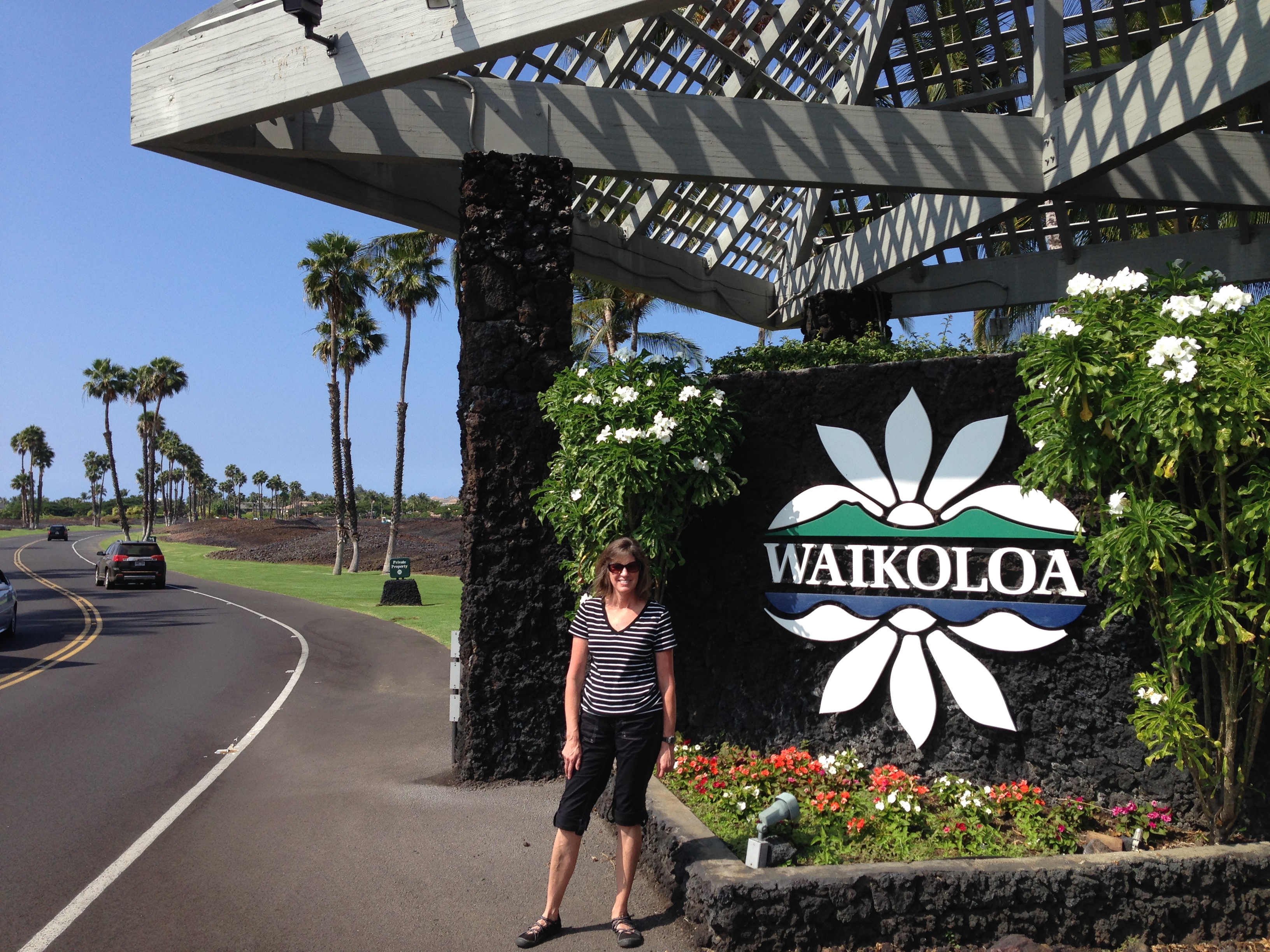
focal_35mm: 33
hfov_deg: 55.4
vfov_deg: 42.9
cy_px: 476
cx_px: 635
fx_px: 1211
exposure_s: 1/1391
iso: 50
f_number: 2.4
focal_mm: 4.12
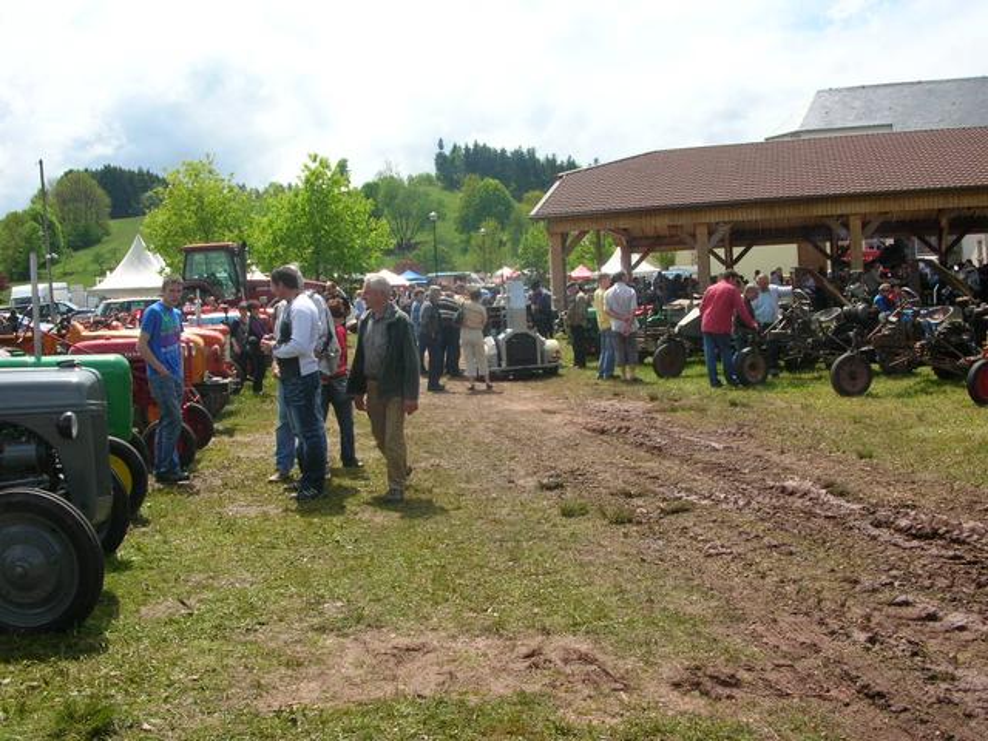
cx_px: 494
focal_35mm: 35
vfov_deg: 40.7
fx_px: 999
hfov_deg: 52.6
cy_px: 370
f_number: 5.6
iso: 50
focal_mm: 5.8
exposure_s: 1/239
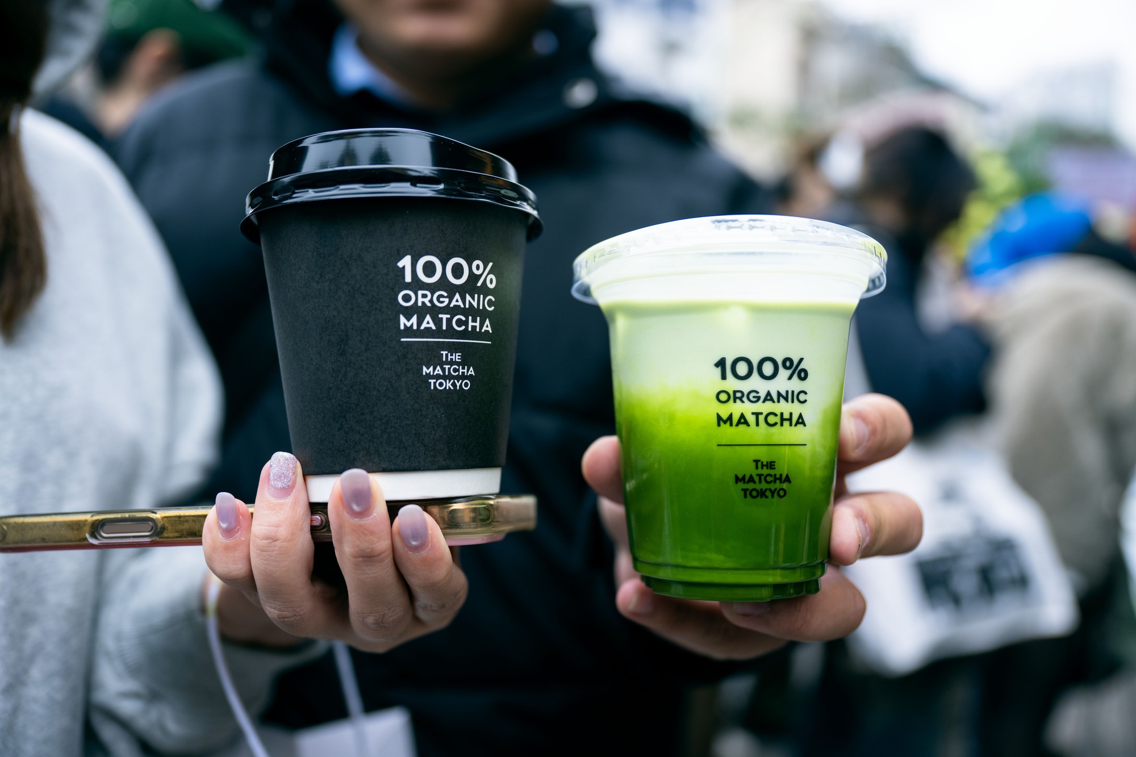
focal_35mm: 32
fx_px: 994
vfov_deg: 41.7
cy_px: 378
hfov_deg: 59.5
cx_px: 568
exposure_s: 1/200
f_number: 2.8
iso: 200
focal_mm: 31.5
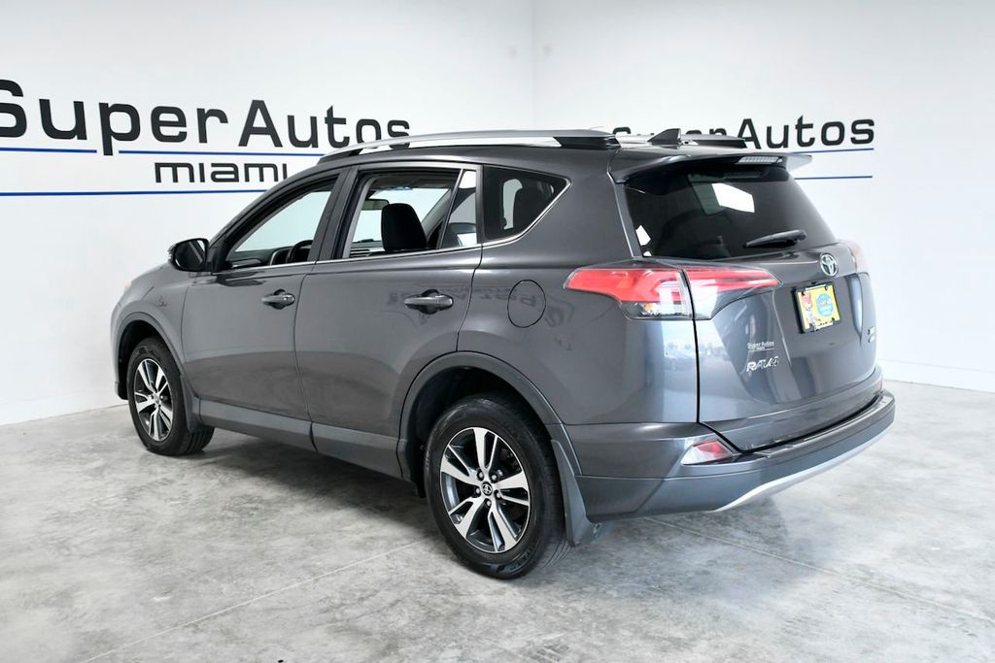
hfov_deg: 55.8
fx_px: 940
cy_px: 332
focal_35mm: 34
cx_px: 498
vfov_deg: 38.9
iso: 2500
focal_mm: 34
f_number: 4.5
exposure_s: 1/640
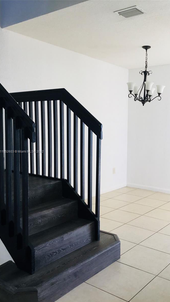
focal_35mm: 34
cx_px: 111
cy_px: 152
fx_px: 272
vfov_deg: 58.0
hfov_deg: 34.4
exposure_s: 1/120
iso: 32
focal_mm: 3.3
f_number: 2.4
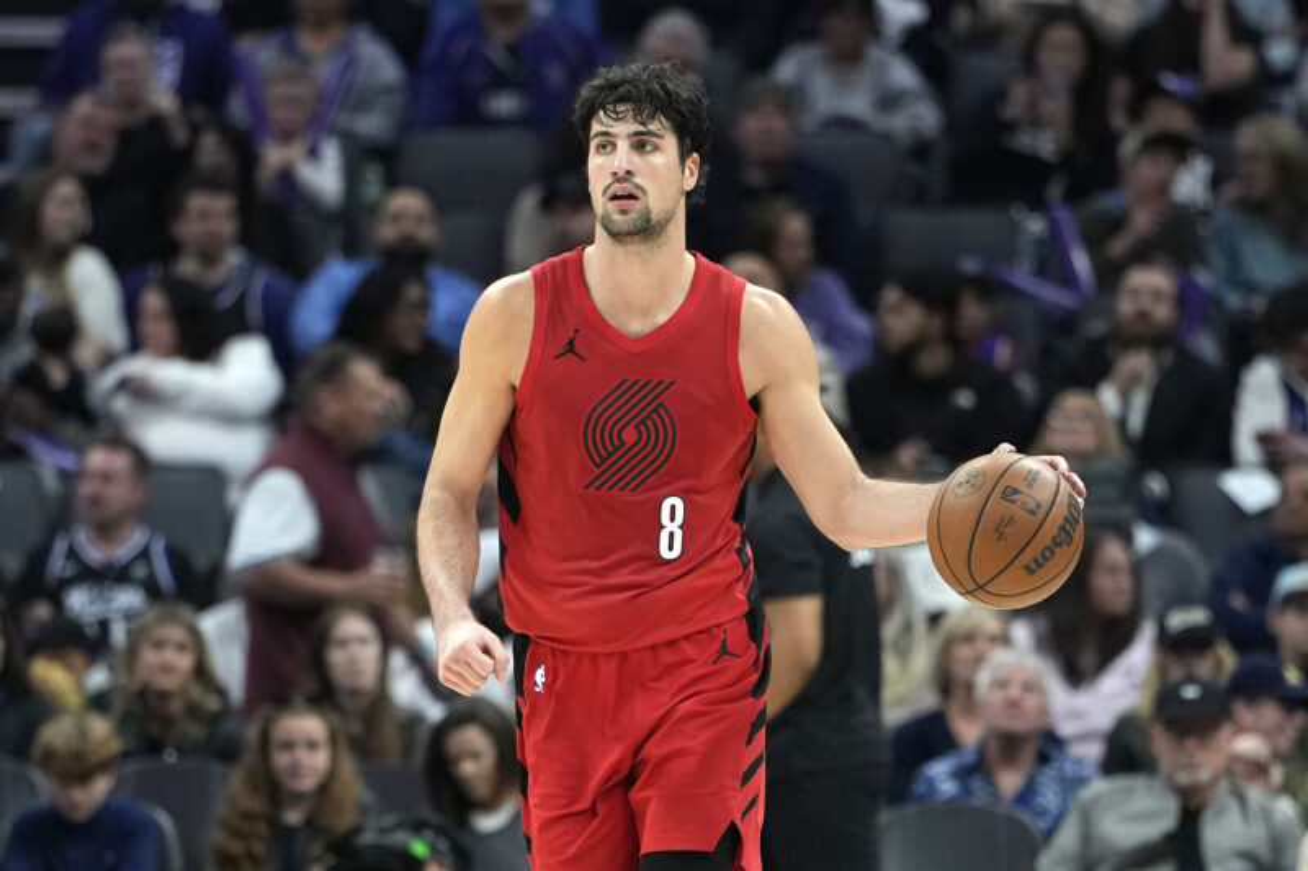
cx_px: 654
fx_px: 7882
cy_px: 436
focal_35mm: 217
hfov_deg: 9.5
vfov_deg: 6.3
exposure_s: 1/2500
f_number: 2
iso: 2000
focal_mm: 145
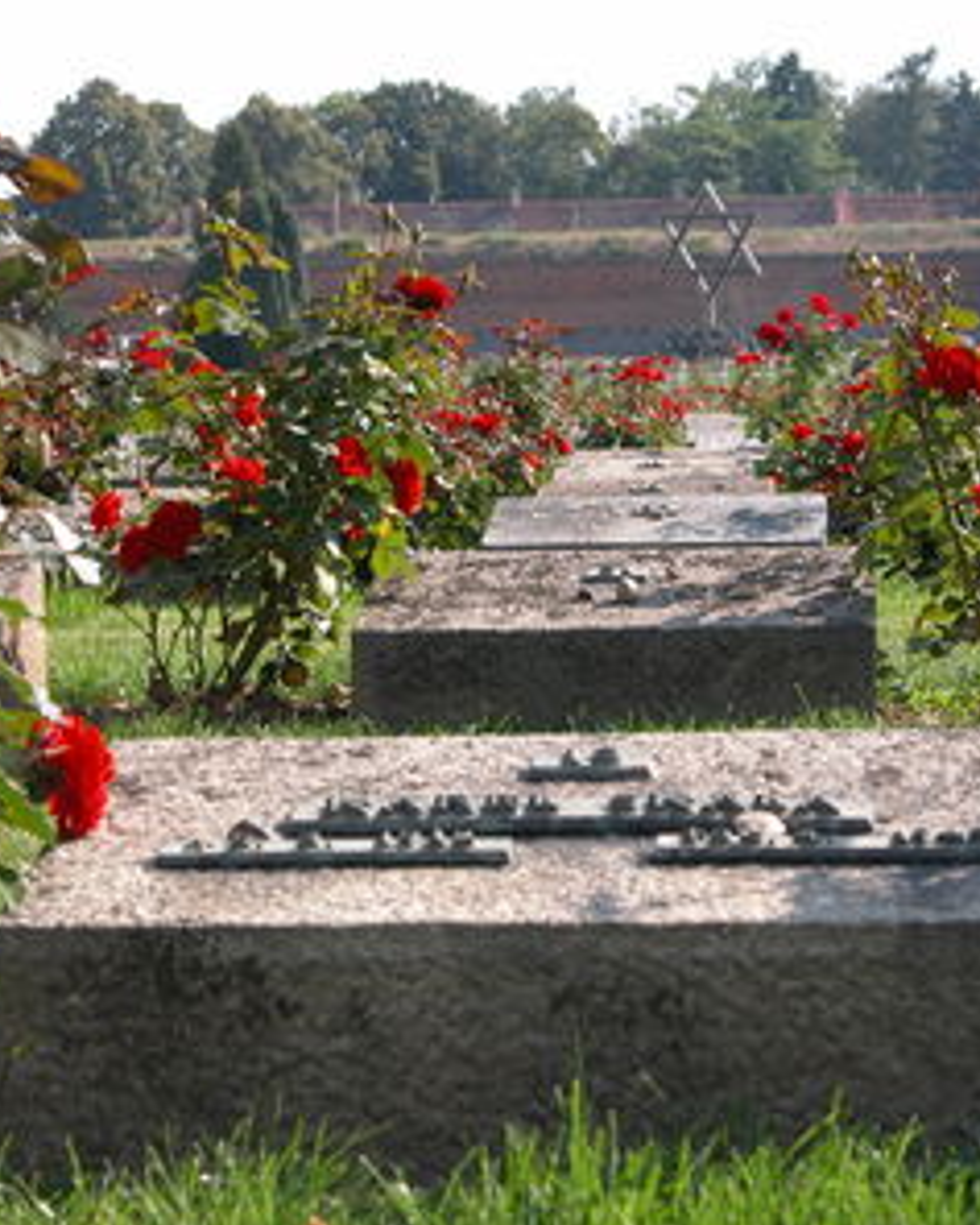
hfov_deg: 11.7
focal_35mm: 132
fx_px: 4783
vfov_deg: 14.6
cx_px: 562
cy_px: 608
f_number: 5.1
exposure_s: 1/271
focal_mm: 25.4
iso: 100
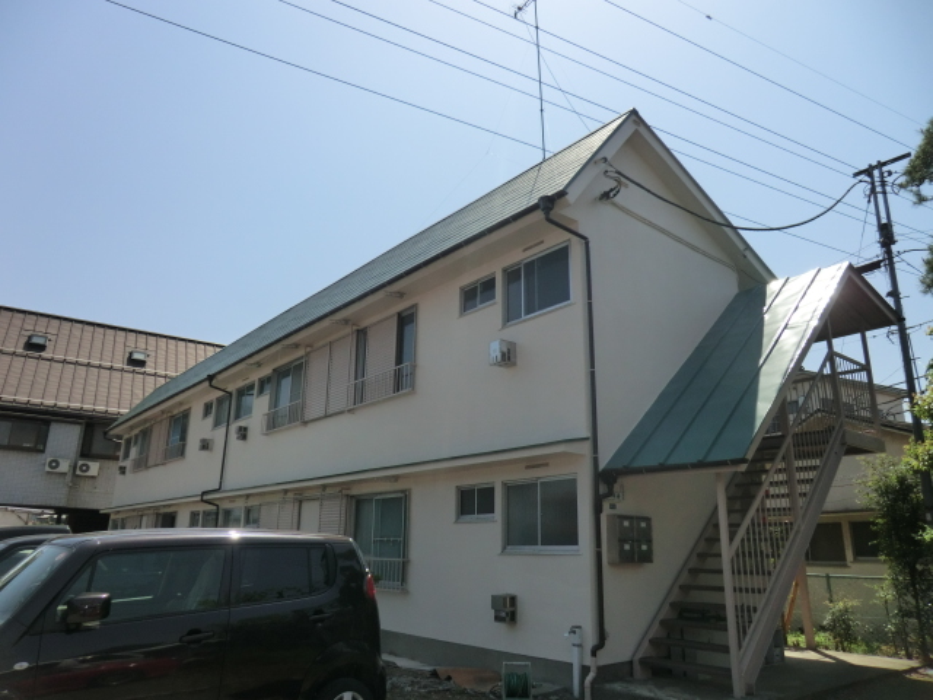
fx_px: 647
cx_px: 466
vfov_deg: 56.8
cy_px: 350
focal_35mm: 24
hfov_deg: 71.6
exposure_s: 1/320
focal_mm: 4.3
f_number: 7.5
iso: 80
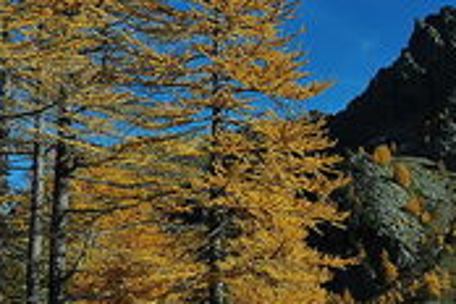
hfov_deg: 21.7
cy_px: 376
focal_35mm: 69
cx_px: 768
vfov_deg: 18.6
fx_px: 874
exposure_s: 1/320
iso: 200
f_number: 9
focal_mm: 20
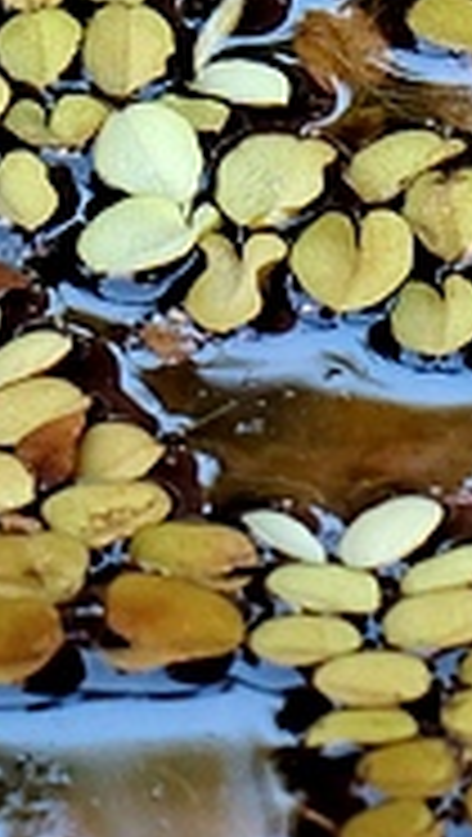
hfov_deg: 2.5
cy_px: 187
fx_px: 10607
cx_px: -481
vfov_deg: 4.5
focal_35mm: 478
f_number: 4
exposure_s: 1/85
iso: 400
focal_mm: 55
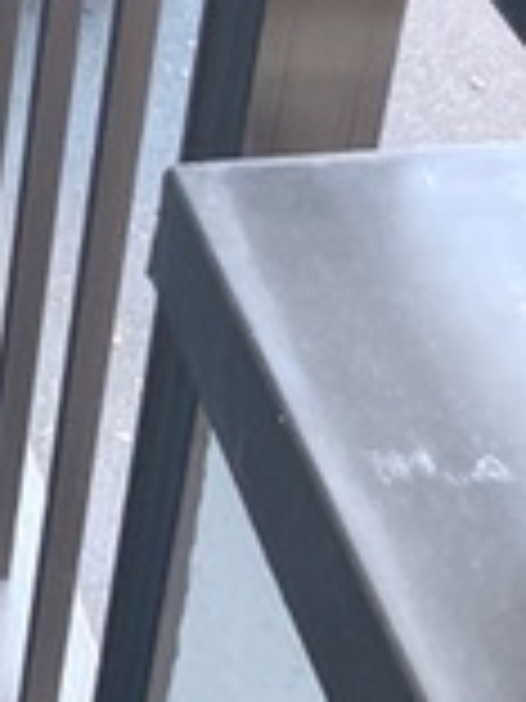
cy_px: -112
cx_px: -650
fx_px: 2553
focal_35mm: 126
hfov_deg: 10.4
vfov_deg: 15.2
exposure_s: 1/121
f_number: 1.8
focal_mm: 3.99
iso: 50
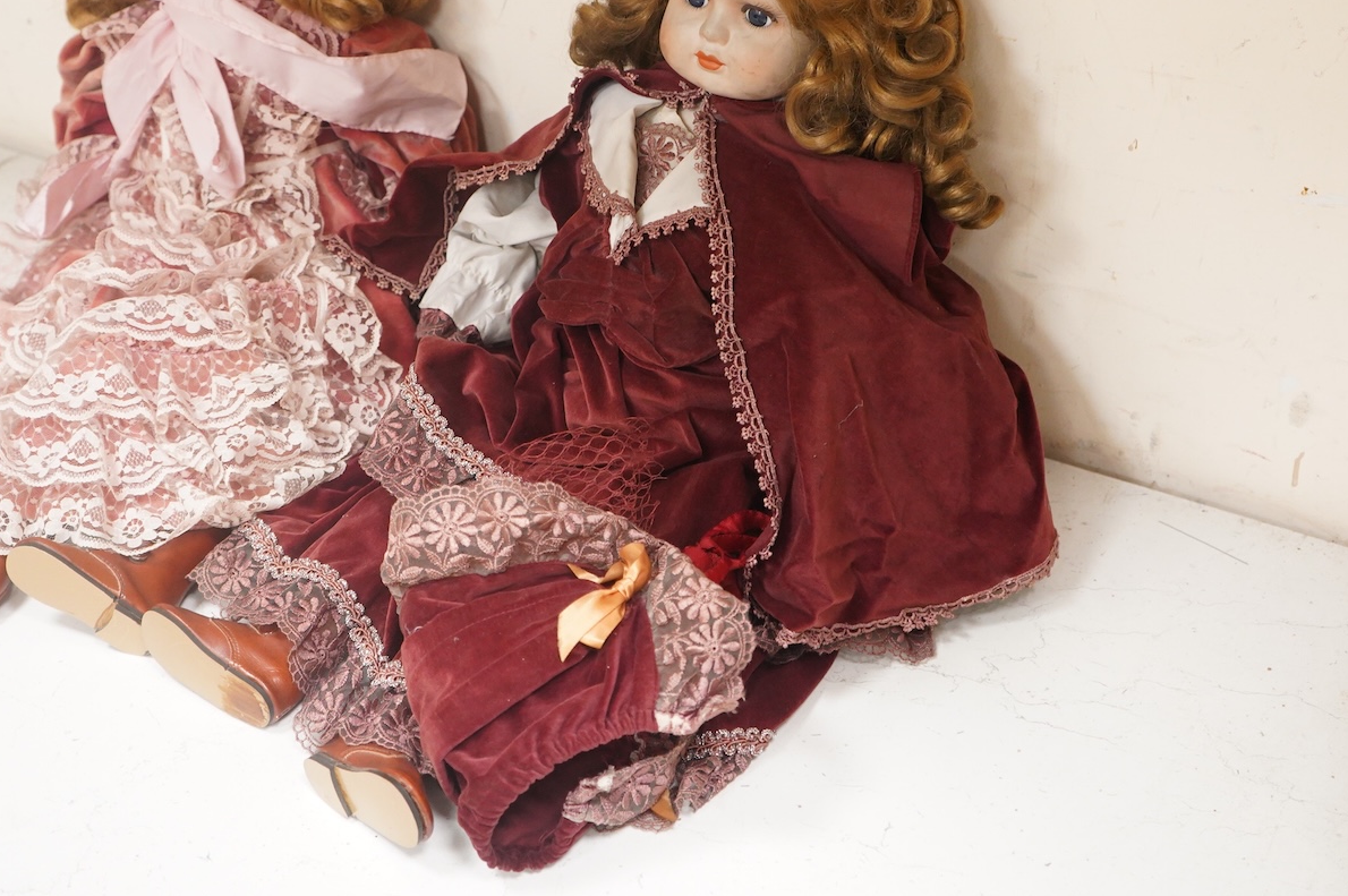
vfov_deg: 25.8
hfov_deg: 38.2
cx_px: 632
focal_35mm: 52
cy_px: 296
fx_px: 1945
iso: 3200
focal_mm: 36
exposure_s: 1/100
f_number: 4
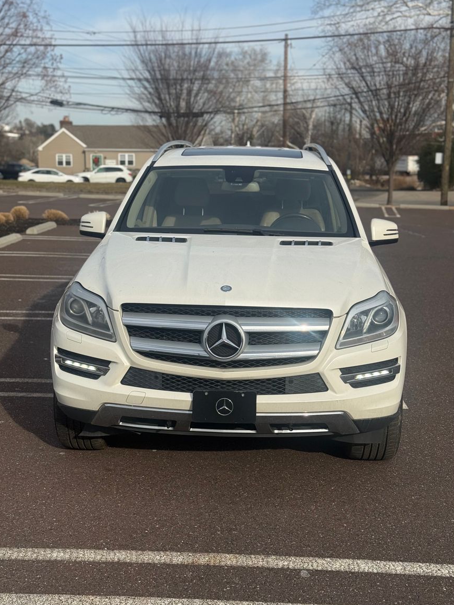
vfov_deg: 38.2
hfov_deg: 29.1
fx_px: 874
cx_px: 226
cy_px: 302
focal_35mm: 50
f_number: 1.78
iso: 80
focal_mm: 6.76
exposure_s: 1/7874
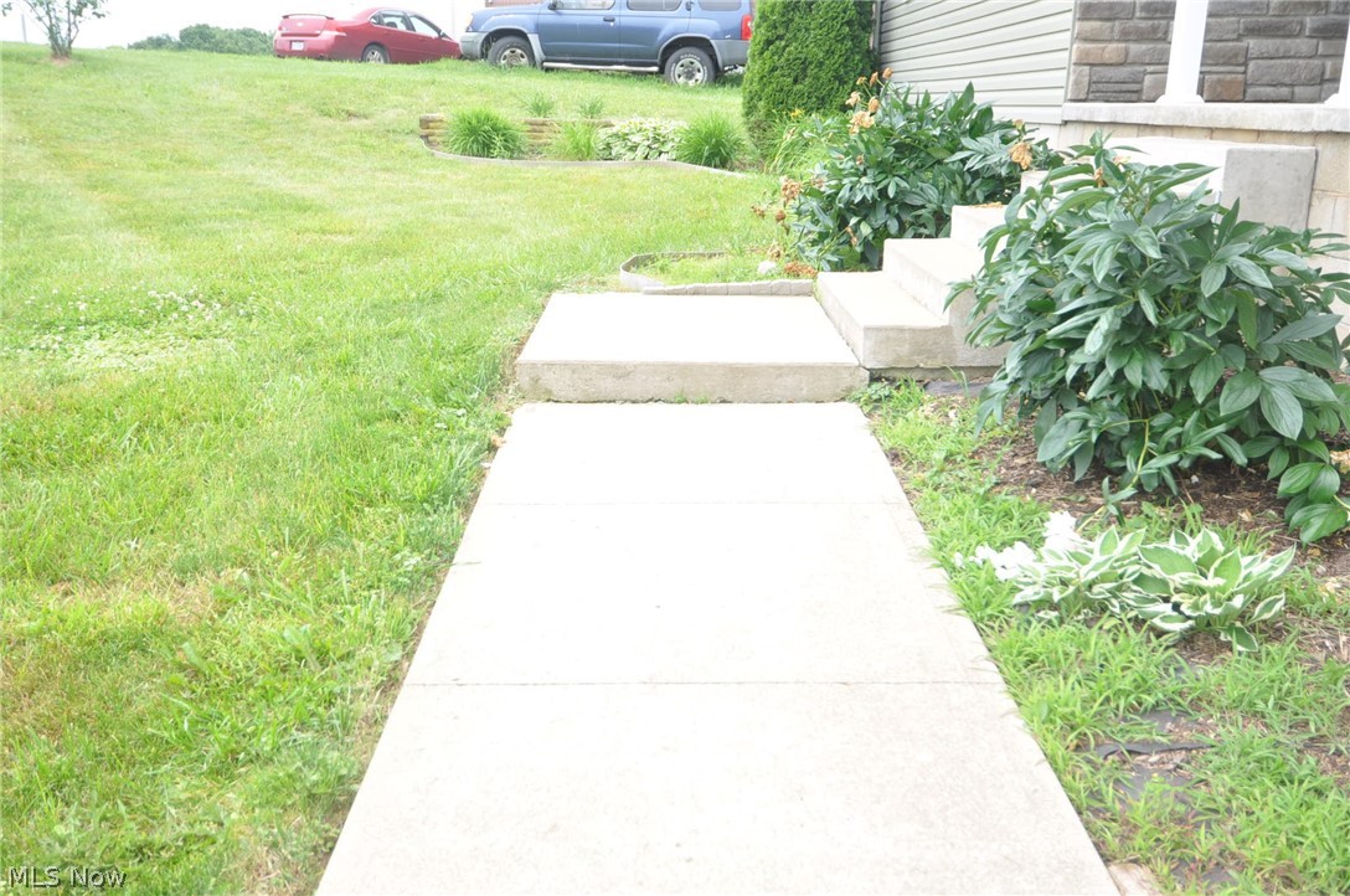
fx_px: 1236
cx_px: 675
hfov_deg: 57.3
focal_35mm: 33
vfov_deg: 39.9
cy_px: 448
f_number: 4
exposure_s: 1/200
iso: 200
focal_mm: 22
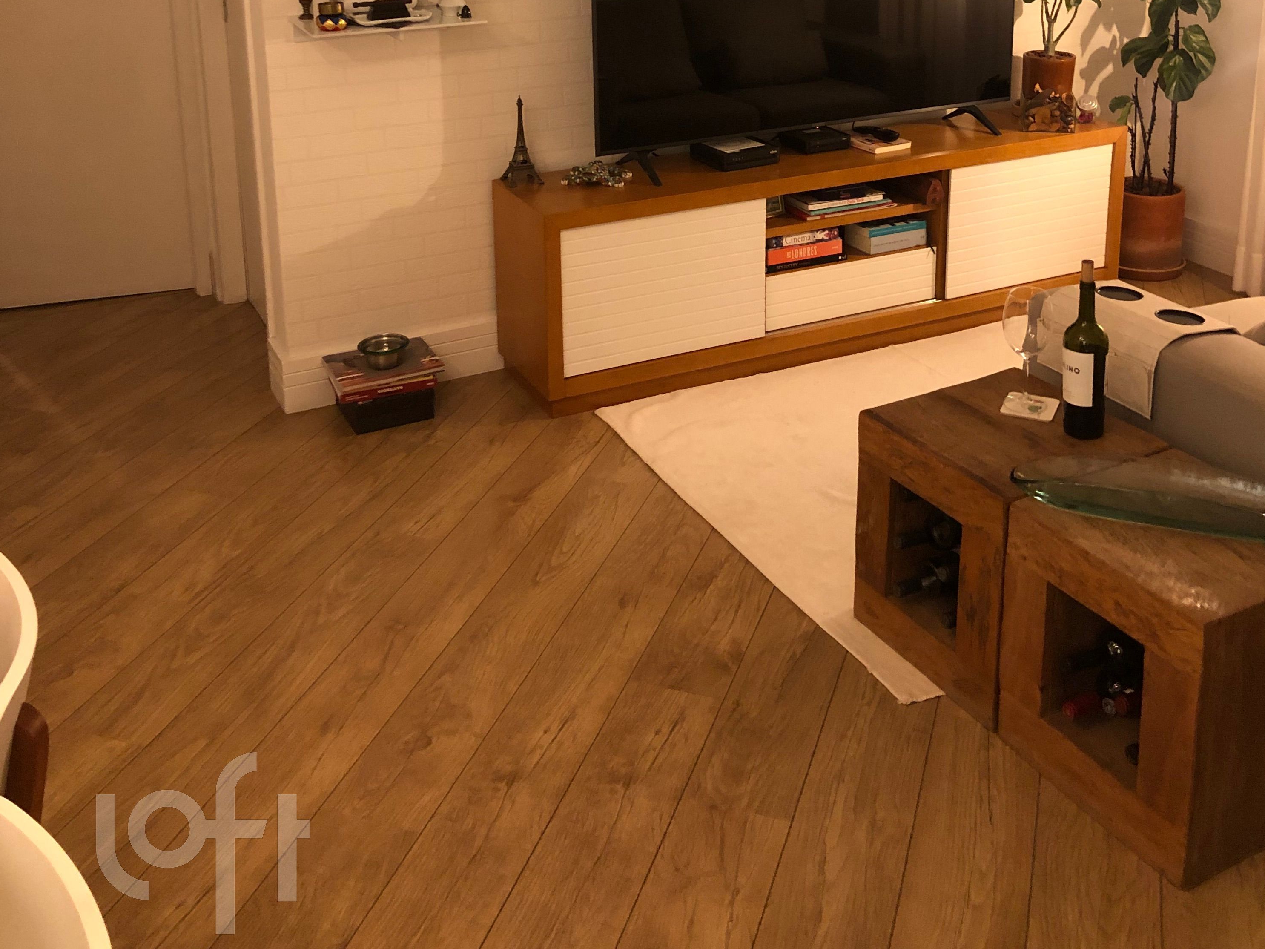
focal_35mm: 38
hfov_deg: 49.0
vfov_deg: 35.6
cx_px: 634
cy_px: 104
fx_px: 1389
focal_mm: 4
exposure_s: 1/7
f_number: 1.8
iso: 100
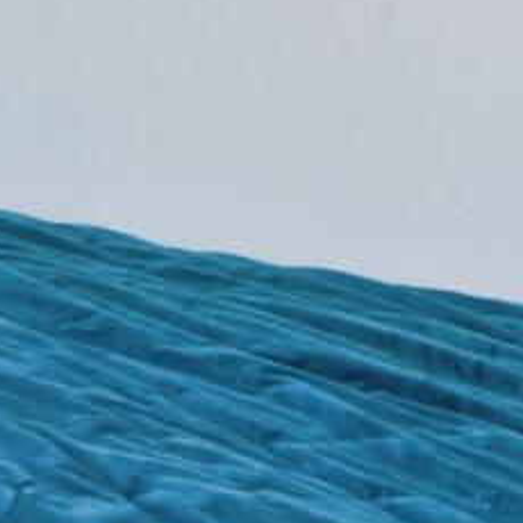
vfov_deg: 30.5
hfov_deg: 16.9
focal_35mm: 53
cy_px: 34
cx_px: -637
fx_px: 906
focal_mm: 14
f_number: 10
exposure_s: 1/15
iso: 800
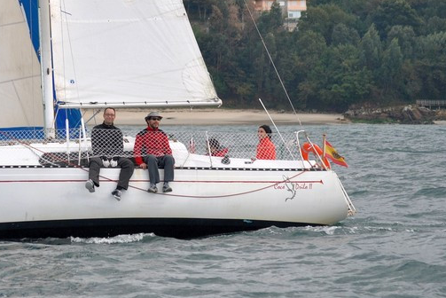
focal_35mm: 268
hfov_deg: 7.7
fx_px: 3322
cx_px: 94
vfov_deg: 5.1
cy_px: 105
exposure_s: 1/400
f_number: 5
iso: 200
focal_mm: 100
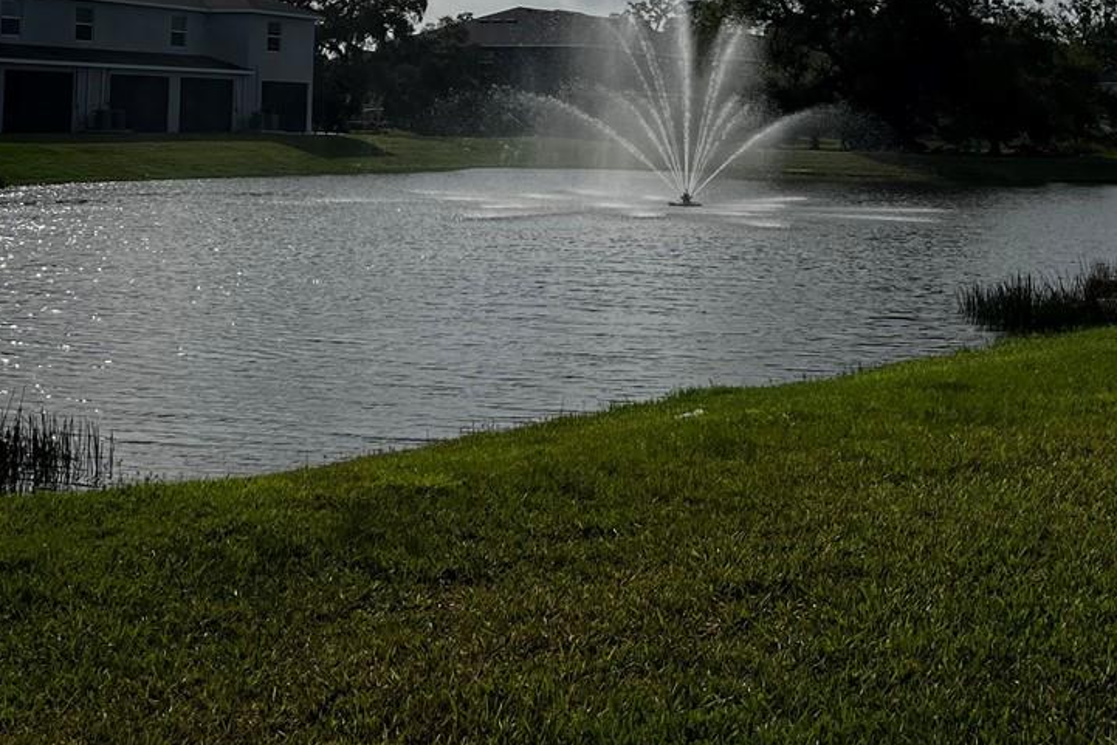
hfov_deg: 33.3
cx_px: 485
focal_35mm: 60
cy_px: 3
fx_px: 1862
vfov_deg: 21.8
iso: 40
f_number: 1.6
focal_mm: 5.1
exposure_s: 1/17241
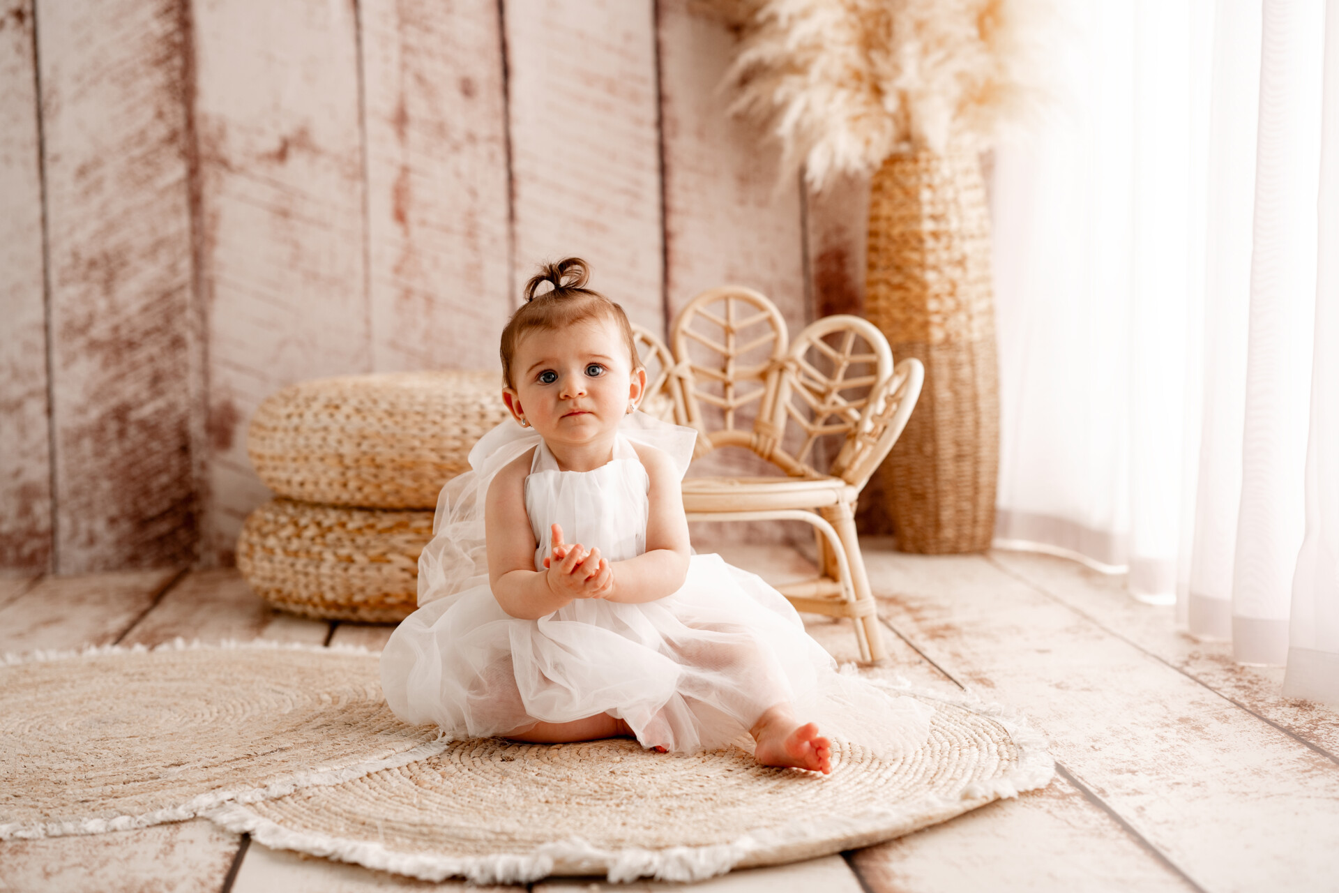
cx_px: 670
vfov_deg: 27.0
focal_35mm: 50
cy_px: 446
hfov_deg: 39.6
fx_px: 1860
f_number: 2.2
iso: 200
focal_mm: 50
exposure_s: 1/200
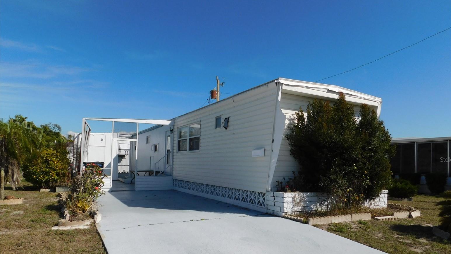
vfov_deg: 44.0
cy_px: 159
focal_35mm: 26
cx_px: 234
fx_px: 311
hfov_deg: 71.9
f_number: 6
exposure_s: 1/1000
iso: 125
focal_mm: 4
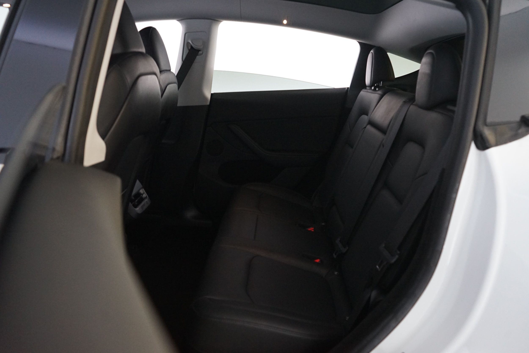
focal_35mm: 28
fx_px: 411
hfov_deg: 65.5
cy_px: 176
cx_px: 264
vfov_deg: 46.4
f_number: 4.5
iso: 4000
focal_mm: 28
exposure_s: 1/13
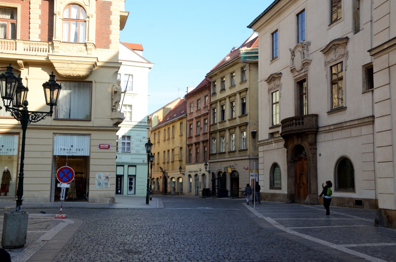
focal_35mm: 40
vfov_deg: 32.9
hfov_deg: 48.0
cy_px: 131
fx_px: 444
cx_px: 198
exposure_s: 1/500
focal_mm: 27
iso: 1250
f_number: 11
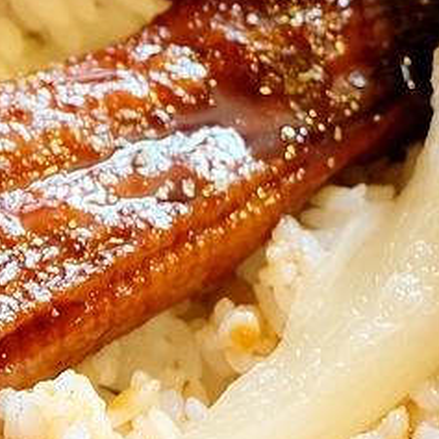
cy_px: 263
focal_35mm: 109
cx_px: -154
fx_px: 1564
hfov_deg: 15.1
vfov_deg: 16.0
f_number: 4.5
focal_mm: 25.6
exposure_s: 1/60
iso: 800
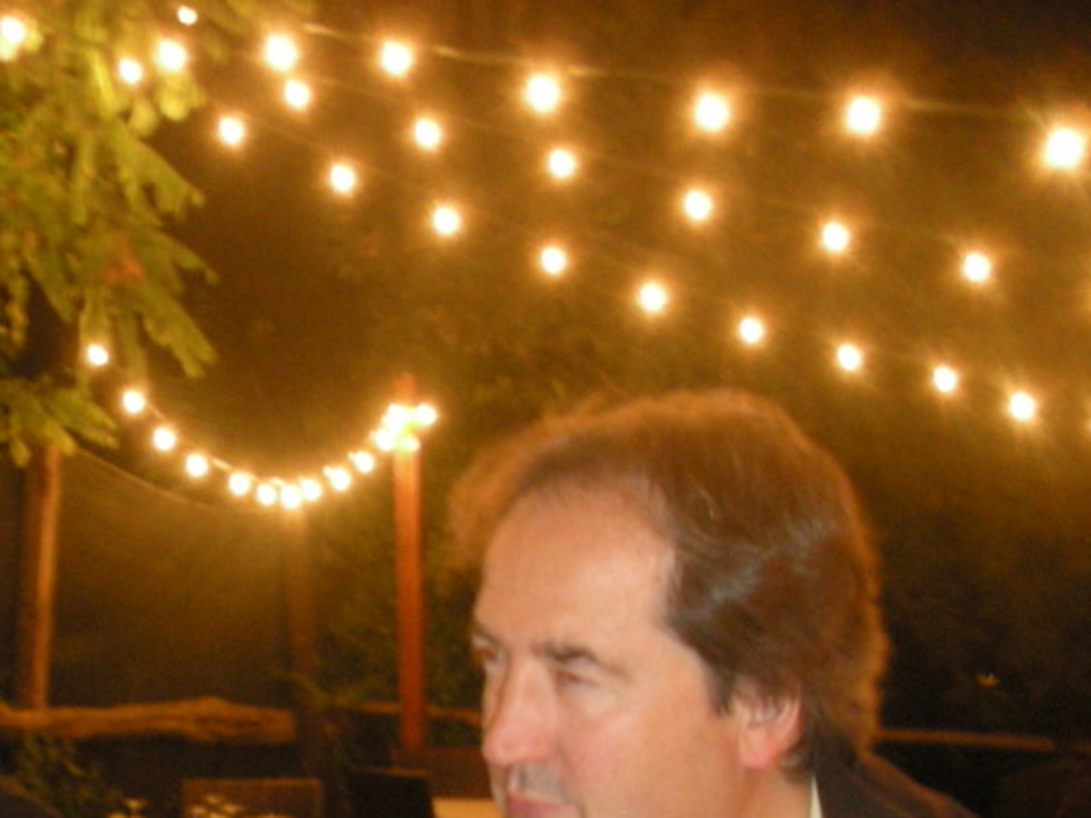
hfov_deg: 28.0
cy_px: 781
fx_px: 2111
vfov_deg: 21.3
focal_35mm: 67
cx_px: 126
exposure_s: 1
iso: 200
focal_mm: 5.8
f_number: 3
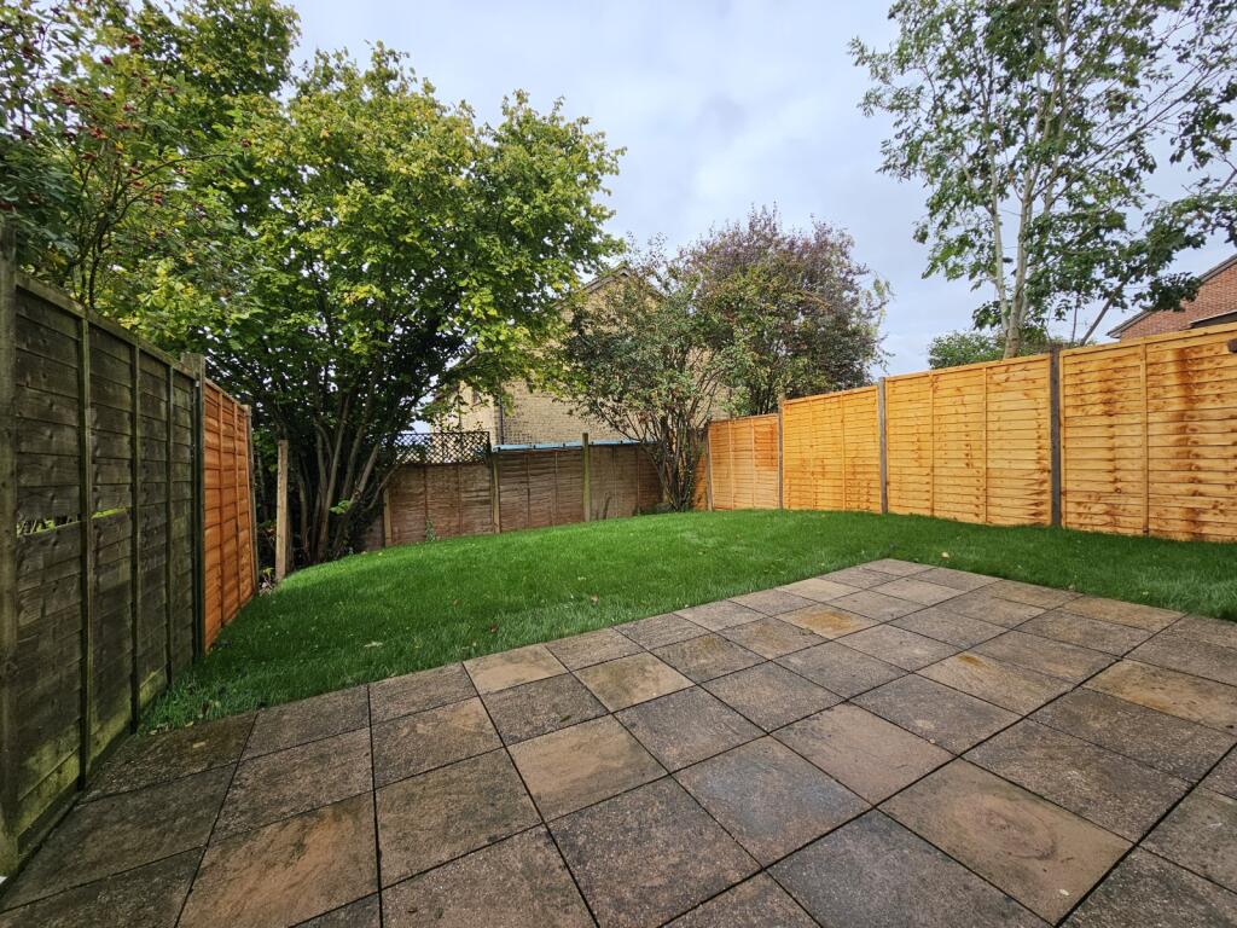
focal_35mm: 13
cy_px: 464
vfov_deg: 89.9
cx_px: 618
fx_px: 465
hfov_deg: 106.2
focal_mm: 2.2
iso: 50
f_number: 2.2
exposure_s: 1/796
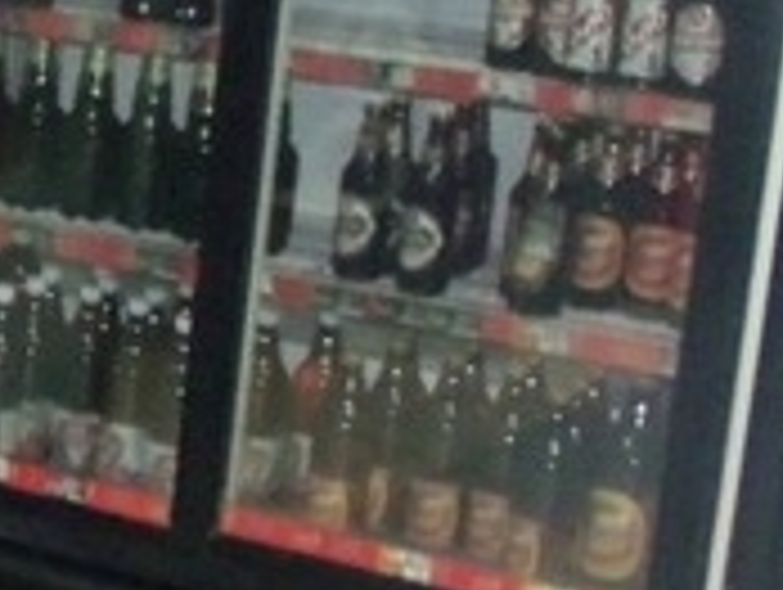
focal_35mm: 133
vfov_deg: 11.2
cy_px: 230
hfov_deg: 12.6
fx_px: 3013
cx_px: -873
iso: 250
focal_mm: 5.2
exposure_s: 1/30
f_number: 3.4
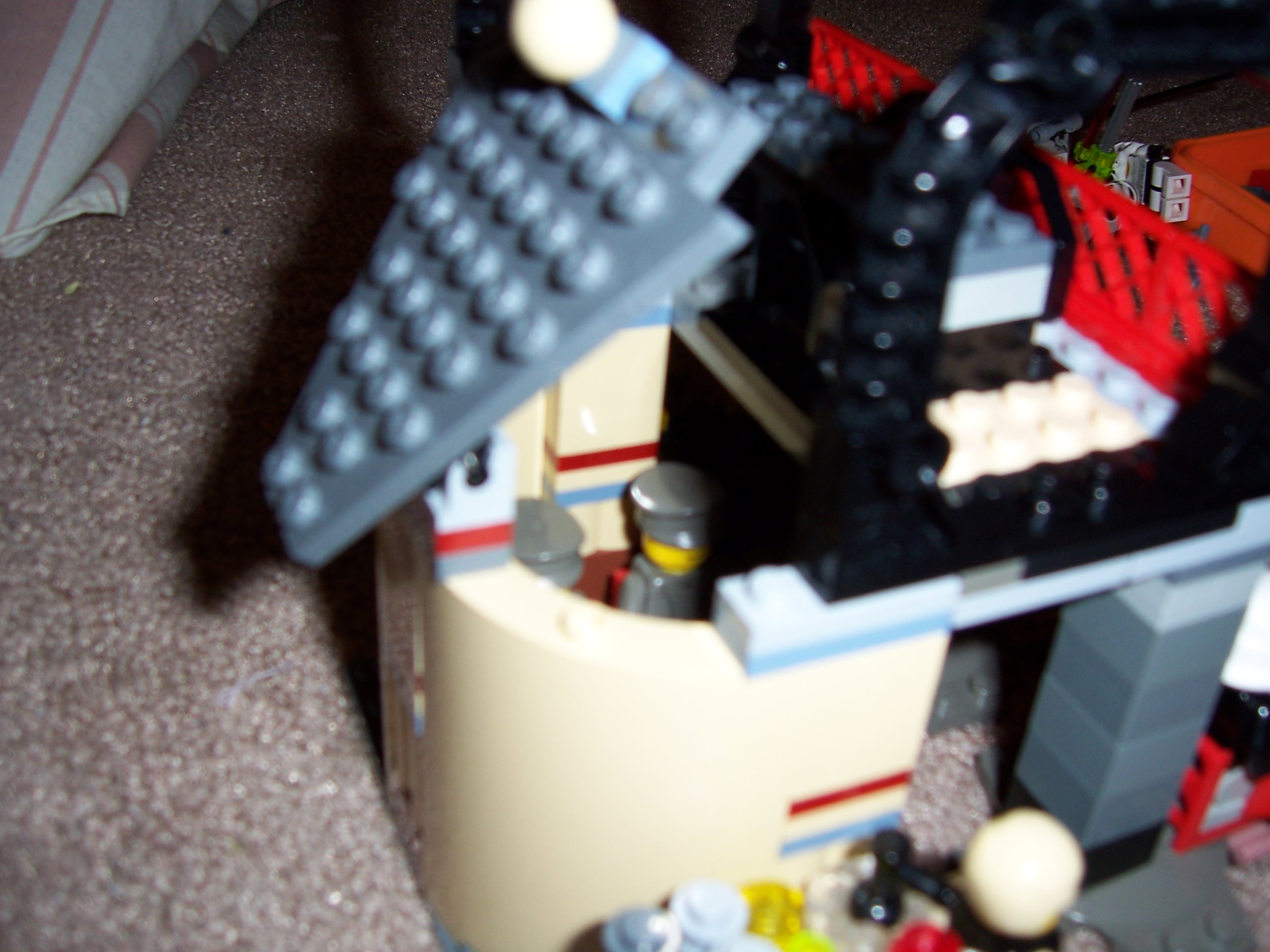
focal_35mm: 36
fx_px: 1321
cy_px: 476
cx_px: 635
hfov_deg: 51.4
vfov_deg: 39.7
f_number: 3
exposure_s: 1/60
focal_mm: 6
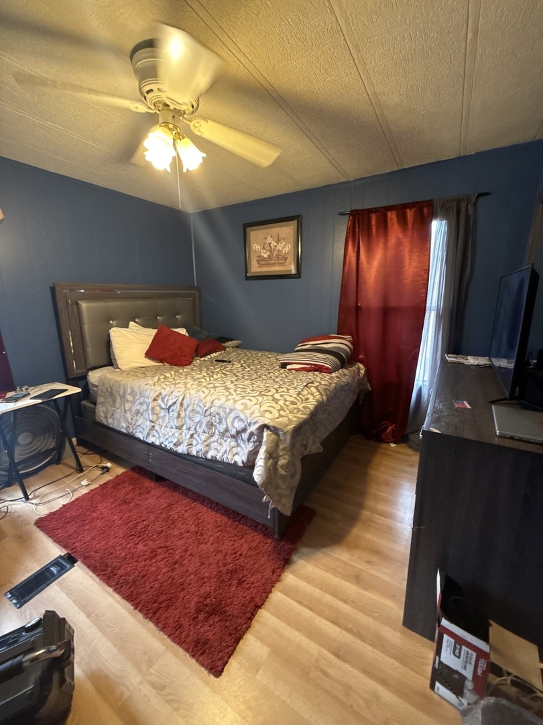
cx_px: 272
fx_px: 293
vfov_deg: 102.1
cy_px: 362
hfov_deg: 85.7
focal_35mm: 14
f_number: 2.2
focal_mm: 2.22
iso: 500
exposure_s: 1/60
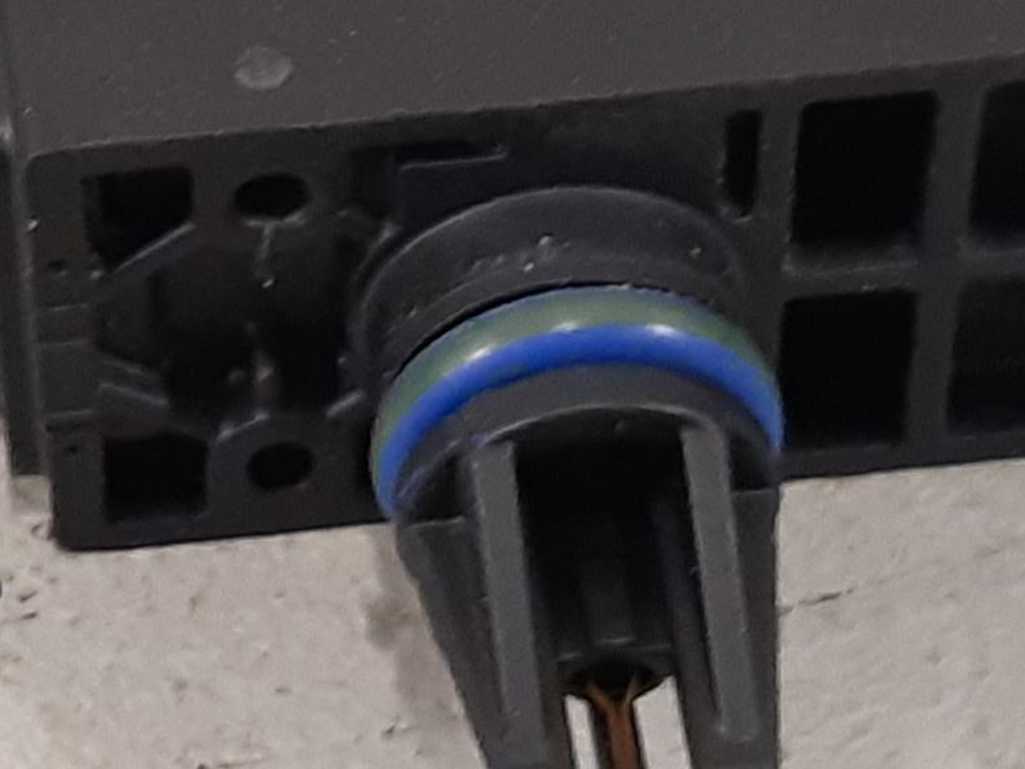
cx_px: 242
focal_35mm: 69
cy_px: 365
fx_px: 2043
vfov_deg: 21.3
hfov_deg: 27.7
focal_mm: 3.93
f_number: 1.7
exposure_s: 1/33
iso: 200
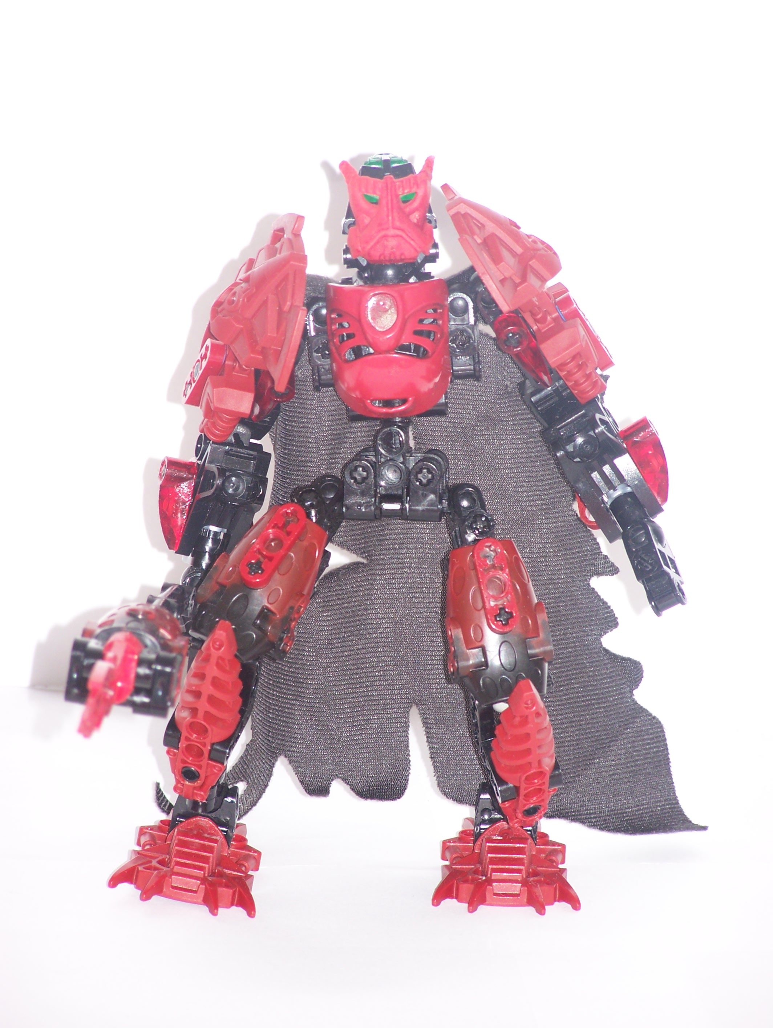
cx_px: 386
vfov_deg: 9.1
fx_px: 6483
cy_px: 514
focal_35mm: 218
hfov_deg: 6.8
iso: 80
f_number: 3.2
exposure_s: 1/160
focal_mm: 36.2
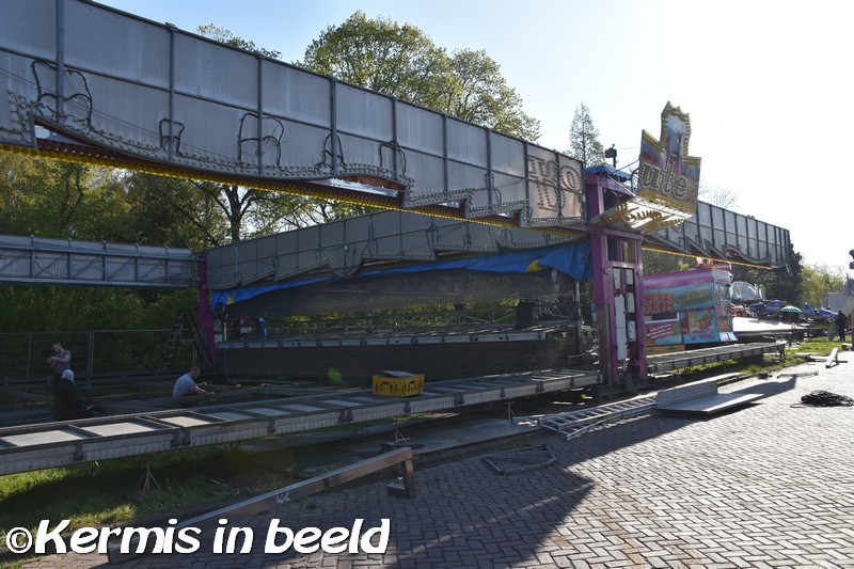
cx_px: 427
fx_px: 640
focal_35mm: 27
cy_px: 284
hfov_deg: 67.4
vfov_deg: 47.9
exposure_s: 1/500
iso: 360
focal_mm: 18
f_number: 8
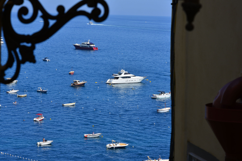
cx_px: 121
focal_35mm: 120
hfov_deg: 17.1
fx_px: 807
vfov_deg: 11.4
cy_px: 80
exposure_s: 1/125
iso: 200
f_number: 20
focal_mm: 120
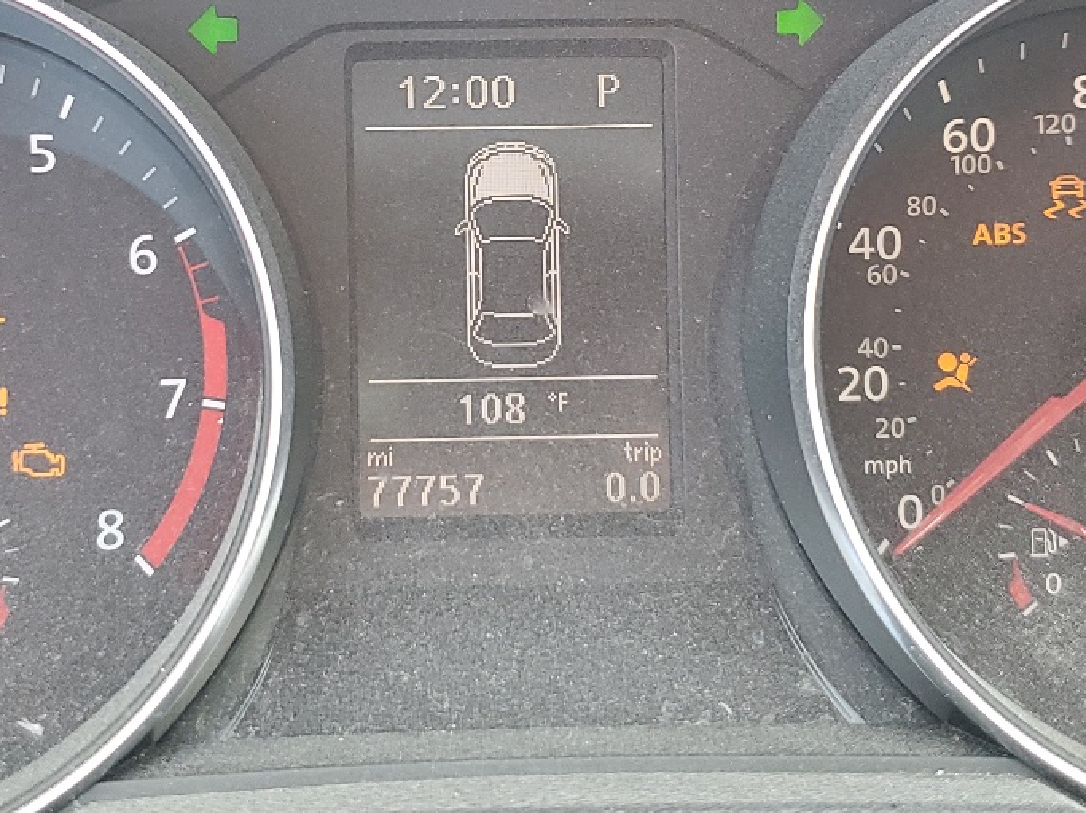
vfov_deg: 23.9
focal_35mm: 61
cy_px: 298
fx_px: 1913
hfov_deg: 31.6
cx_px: 460
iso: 98
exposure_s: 1/120
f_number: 1.5
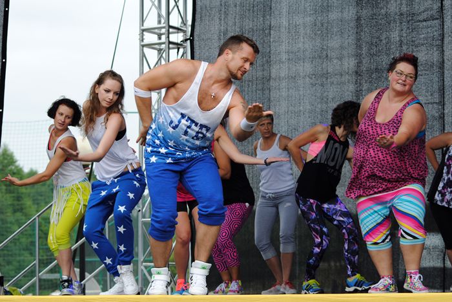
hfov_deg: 19.5
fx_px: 1319
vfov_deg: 13.0
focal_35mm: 105
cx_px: 226
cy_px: 151
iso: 200
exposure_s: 1/320
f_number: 4.5
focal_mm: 70
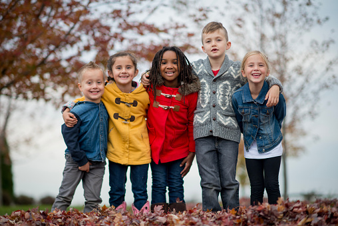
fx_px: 798
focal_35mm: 85
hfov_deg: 23.9
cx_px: 169
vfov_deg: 16.1
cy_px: 113
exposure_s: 1/400
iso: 320
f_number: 1.8
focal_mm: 85
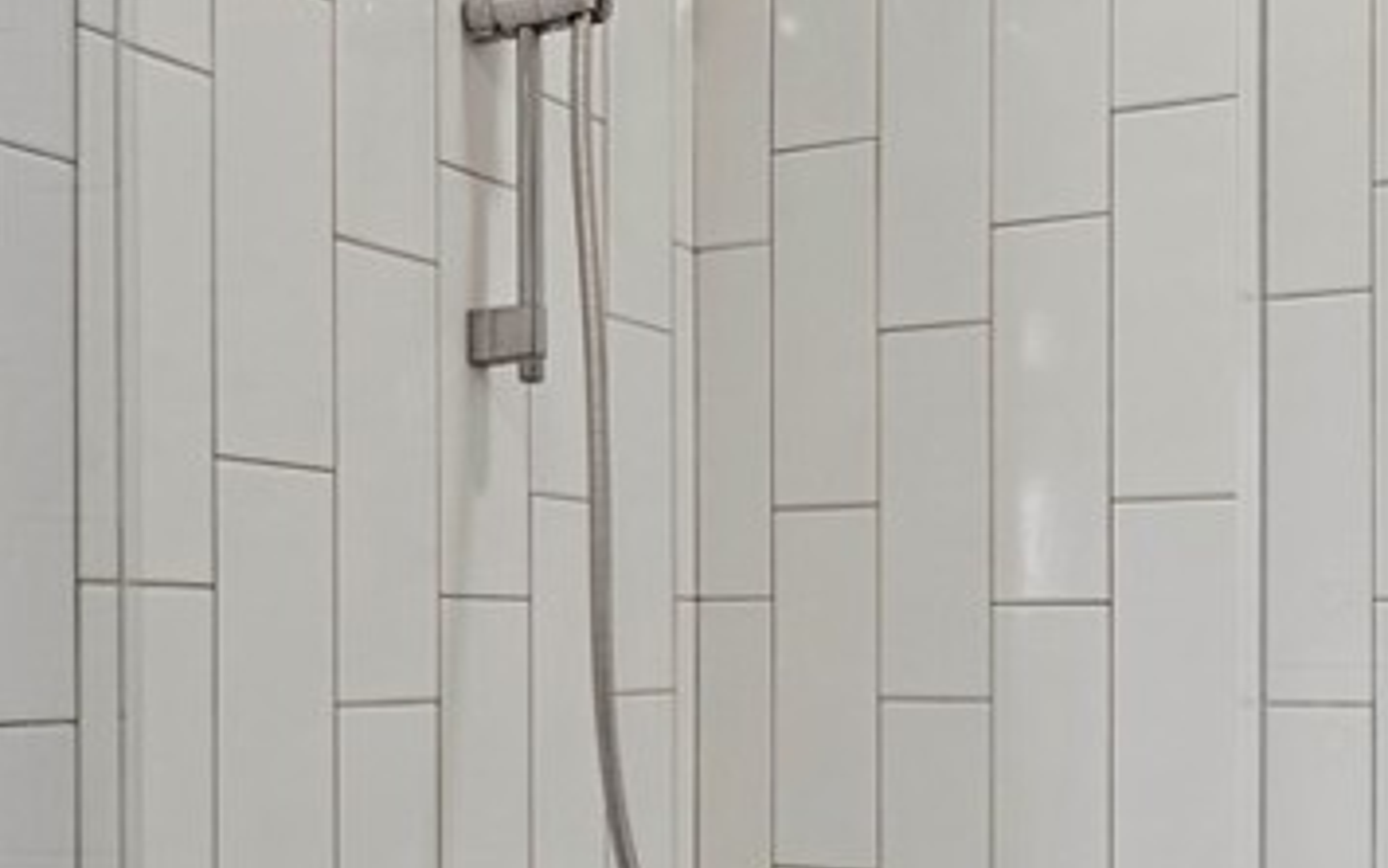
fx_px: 1778
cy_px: 706
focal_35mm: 47
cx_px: 903
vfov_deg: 26.9
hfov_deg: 42.2
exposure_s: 1/2.5
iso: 400
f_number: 10
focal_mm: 16
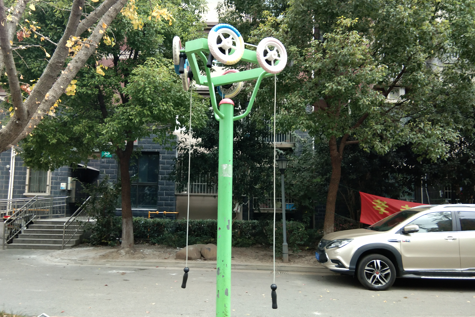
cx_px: 234
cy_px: 168
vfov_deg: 40.0
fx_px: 435
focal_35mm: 33
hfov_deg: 57.2
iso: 125
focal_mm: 3.69
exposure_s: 1/50
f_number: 2.2
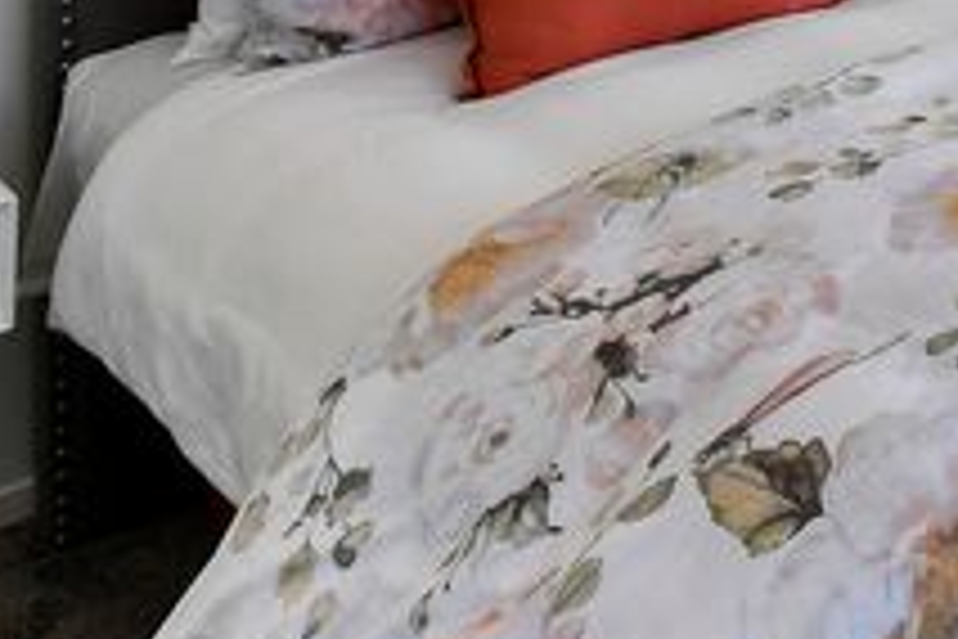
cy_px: -302
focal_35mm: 54
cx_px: 1358
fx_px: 1437
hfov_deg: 27.8
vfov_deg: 21.3
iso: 400
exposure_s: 1/30
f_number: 10
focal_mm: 10
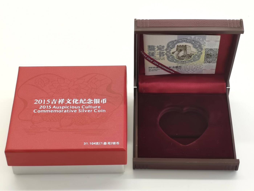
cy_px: 96
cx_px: 127
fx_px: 594
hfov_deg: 24.1
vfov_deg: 18.2
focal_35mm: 81
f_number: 16
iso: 160
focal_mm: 7.48
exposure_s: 1/50
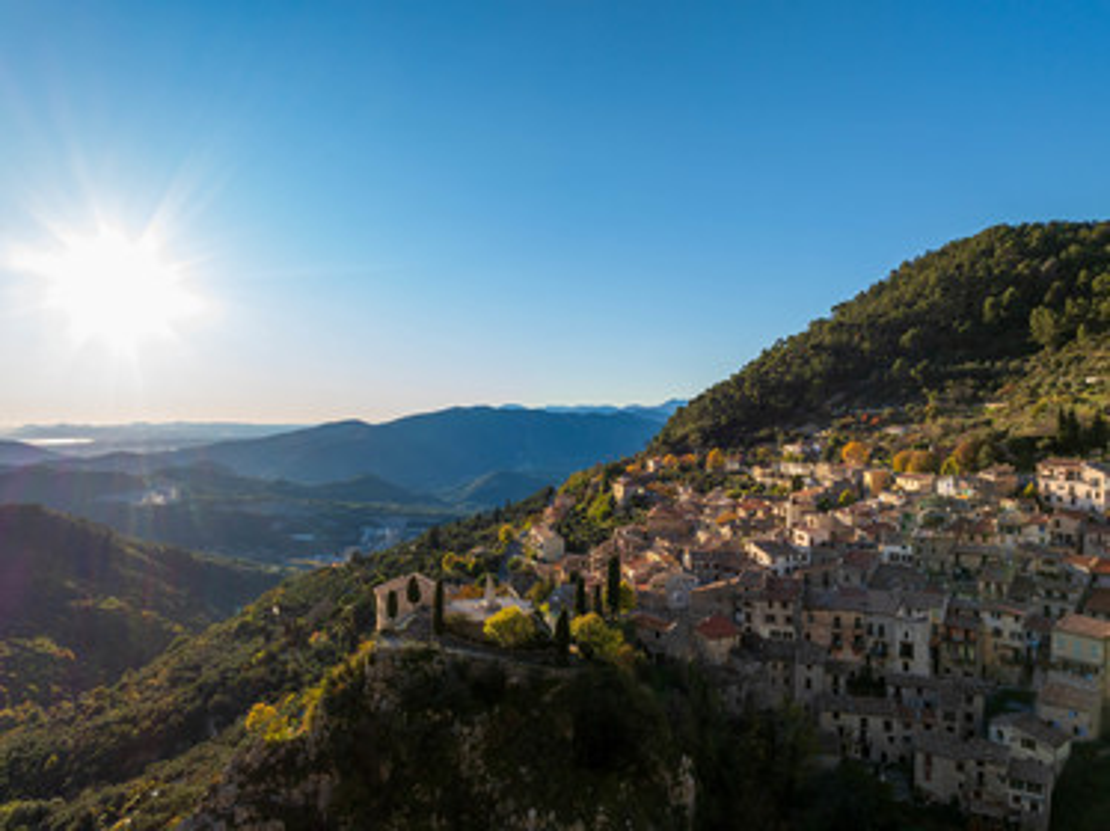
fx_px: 769
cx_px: 555
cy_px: 416
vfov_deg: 56.8
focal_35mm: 24
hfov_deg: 71.6
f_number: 9
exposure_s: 1/100
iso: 100
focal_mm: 12.3
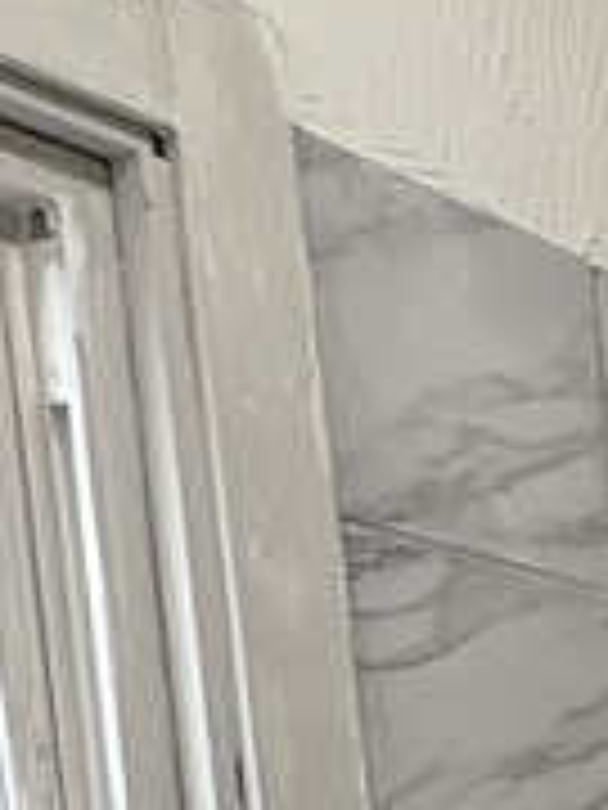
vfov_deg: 19.5
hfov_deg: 11.3
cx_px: 1788
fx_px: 1967
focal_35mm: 84
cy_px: 1296
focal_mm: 2.22
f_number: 2.2
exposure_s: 1/60
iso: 200
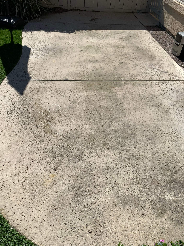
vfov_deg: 67.3
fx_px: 184
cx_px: 92
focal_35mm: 26
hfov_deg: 53.1
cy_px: 123
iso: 25
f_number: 1.8
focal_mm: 4.25
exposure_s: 1/3937
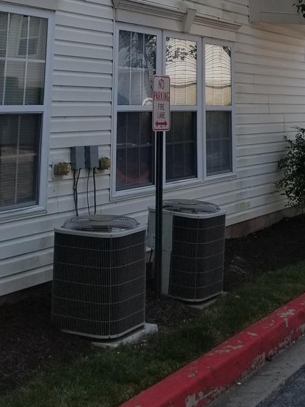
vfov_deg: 25.4
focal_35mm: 67
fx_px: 787
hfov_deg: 21.9
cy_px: -109
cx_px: 166
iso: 50
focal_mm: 4.3
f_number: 1.7
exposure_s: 1/1924
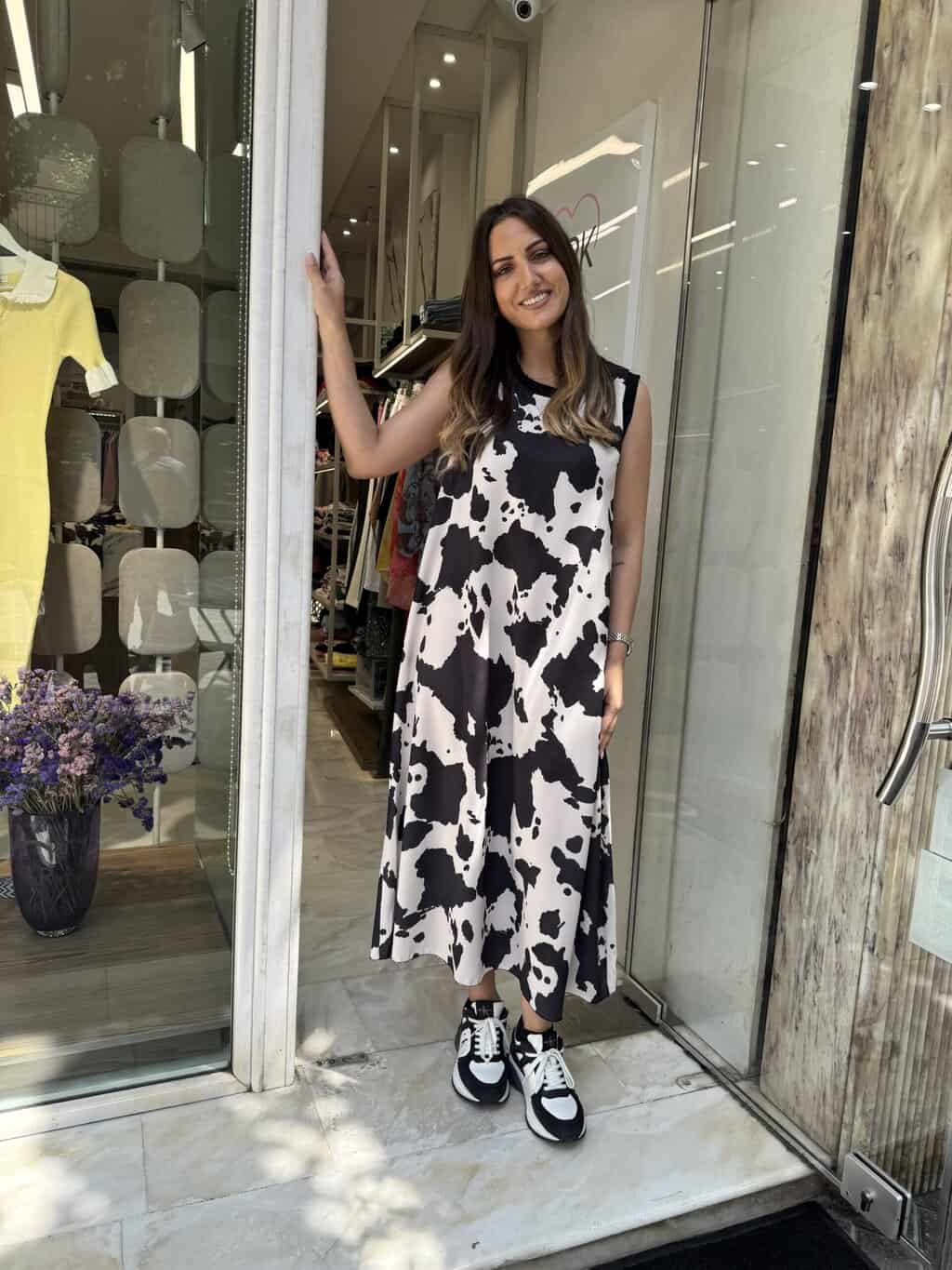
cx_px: 476
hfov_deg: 56.8
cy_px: 635
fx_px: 880
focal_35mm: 24
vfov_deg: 71.6
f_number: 1.78
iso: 80
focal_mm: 6.76
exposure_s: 1/822
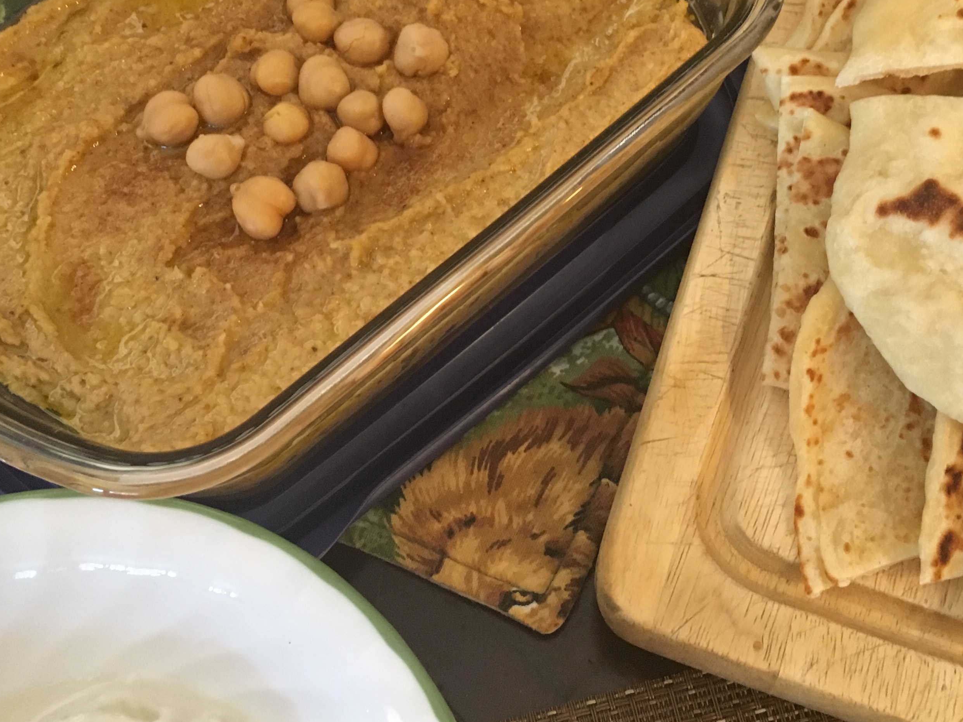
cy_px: 205
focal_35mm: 47
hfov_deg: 40.2
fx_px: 1308
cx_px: 583
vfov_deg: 30.5
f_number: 2.2
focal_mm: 4.15
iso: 160
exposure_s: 1/30
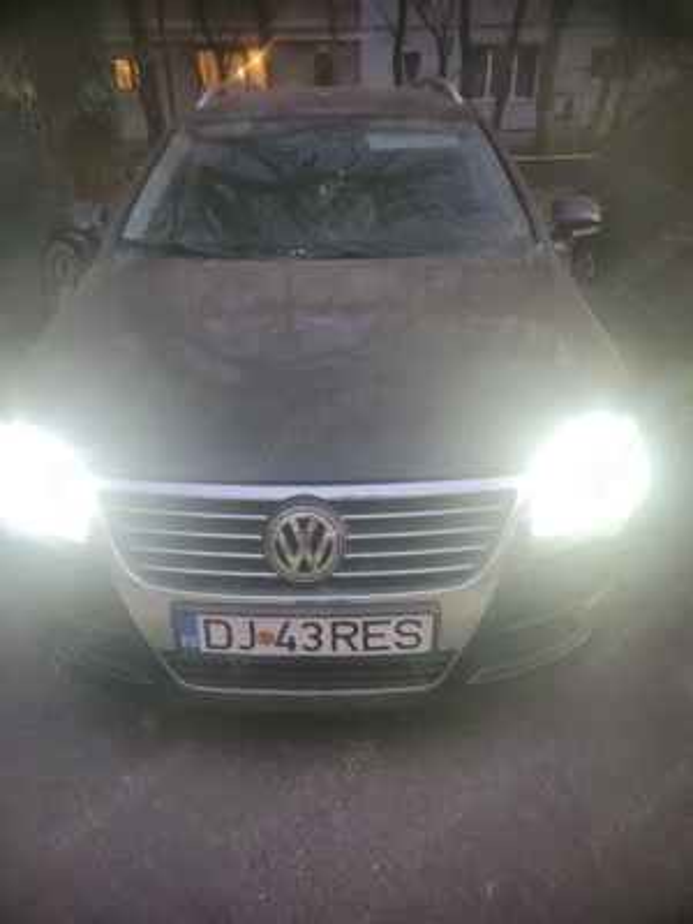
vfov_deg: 67.3
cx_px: 346
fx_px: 694
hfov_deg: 53.1
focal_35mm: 26
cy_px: 462
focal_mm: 5.4
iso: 320
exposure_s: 1/50
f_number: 1.8
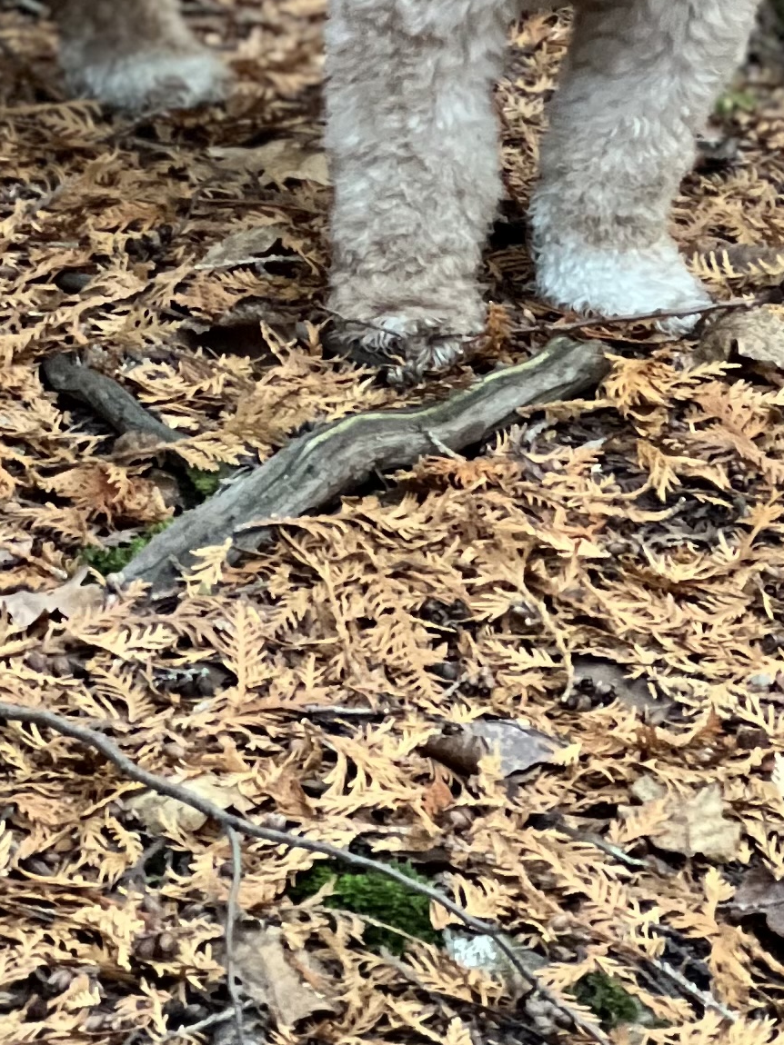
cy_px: -280
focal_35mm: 270
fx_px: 8156
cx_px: 391
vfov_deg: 7.3
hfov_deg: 5.5
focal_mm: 9
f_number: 2.8
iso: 500
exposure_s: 1/15
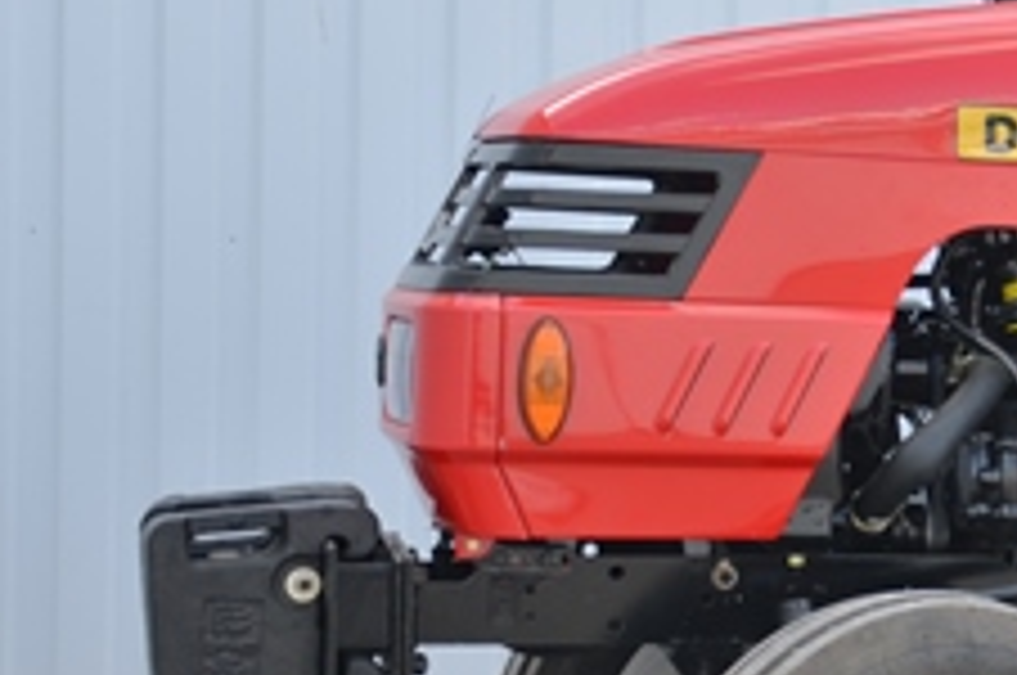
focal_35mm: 119
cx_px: 1364
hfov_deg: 16.2
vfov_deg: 11.5
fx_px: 3357
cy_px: 396
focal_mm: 28
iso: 100
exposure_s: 1/200
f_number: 4
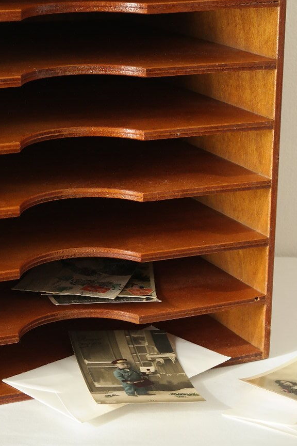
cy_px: 117
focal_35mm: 98
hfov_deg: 13.8
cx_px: 37
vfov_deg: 20.7
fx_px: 1213
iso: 800
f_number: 5.6
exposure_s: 1/30
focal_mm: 32
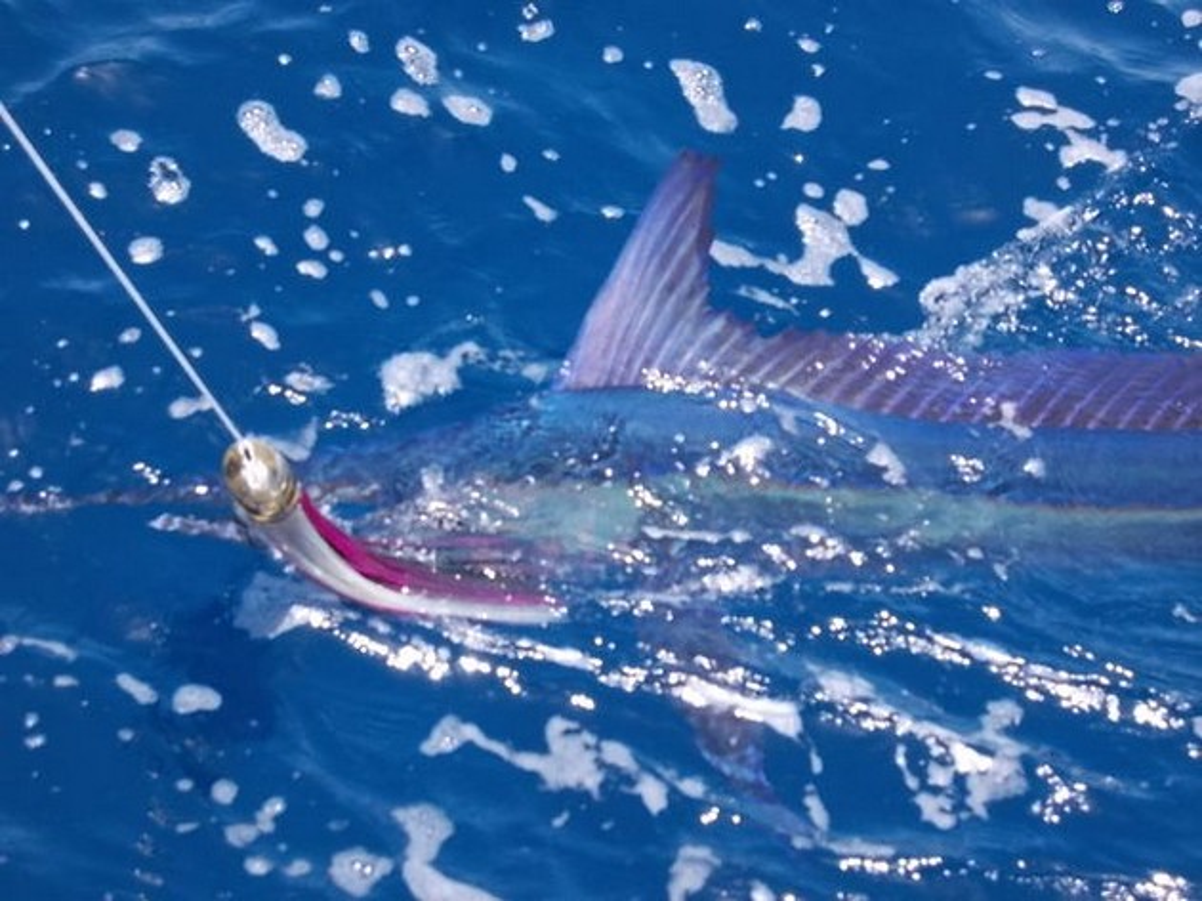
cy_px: 450
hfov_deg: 23.8
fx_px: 2846
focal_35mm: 82
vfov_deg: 18.0
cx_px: 601
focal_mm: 11.6
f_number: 4.8
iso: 250
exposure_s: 1/500
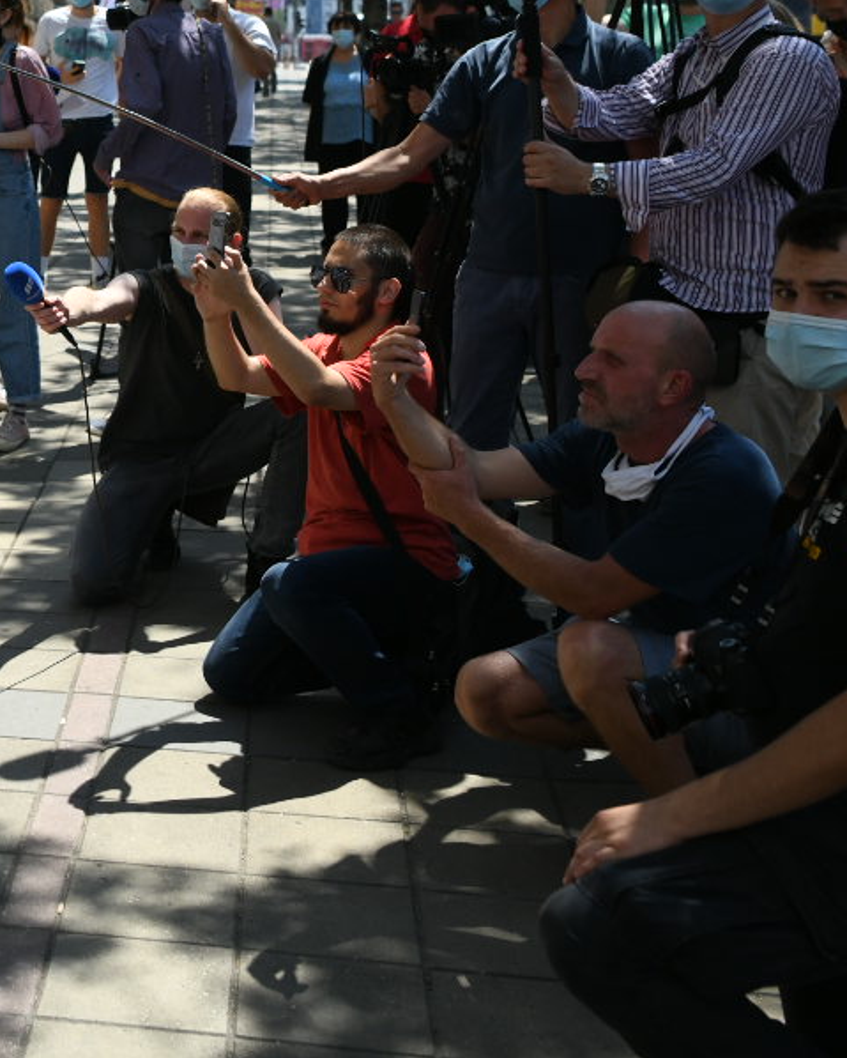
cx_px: -154
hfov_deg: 23.0
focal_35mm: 61
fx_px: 1910
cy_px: 120
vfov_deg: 29.7
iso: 640
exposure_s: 1/8000
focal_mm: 24
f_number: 2.8
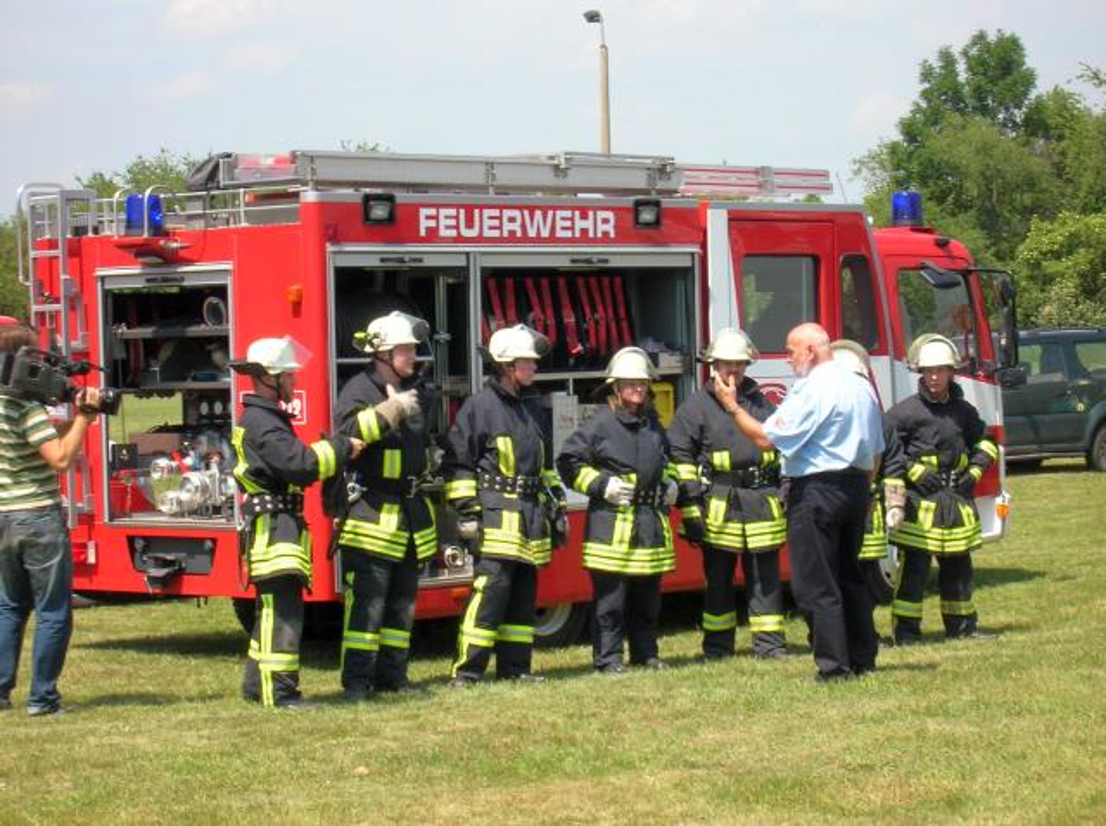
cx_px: 553
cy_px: 413
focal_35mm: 102
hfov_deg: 19.3
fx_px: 3254
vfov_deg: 14.5
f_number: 8.2
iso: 50
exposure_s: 1/75.6
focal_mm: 17.1
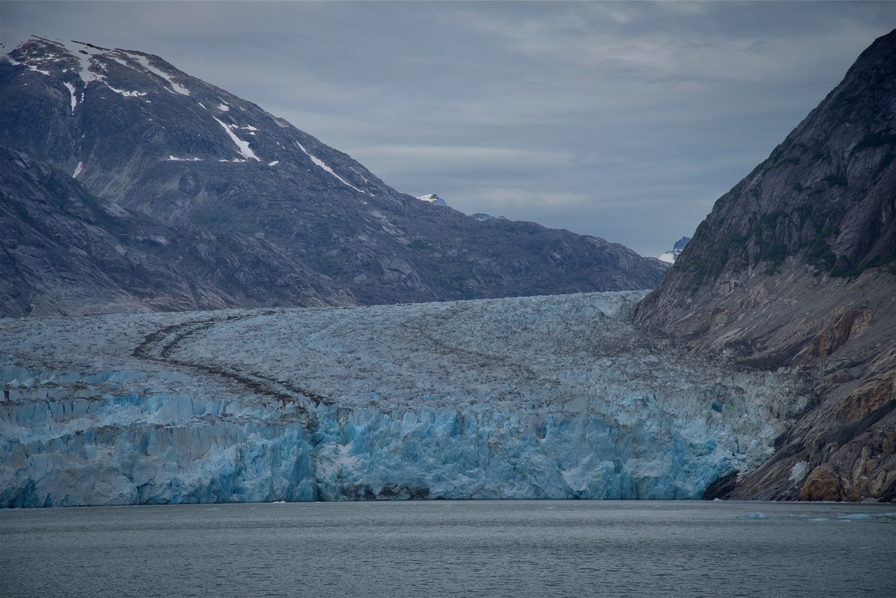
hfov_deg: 17.1
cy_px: 299
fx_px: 2987
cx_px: 448
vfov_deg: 11.4
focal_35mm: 120
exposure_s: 1/250
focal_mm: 120
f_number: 7.1
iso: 100
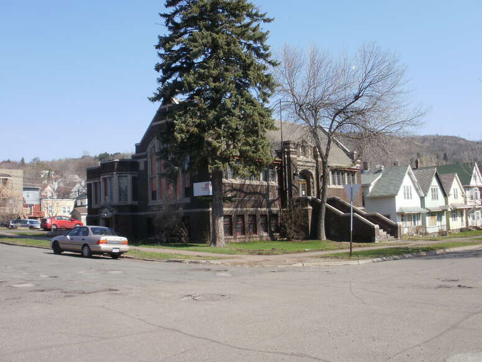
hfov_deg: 50.1
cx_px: 243
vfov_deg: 38.7
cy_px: 182
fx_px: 515
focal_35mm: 37
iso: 100
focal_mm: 6.3
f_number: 5.6
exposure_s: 1/320
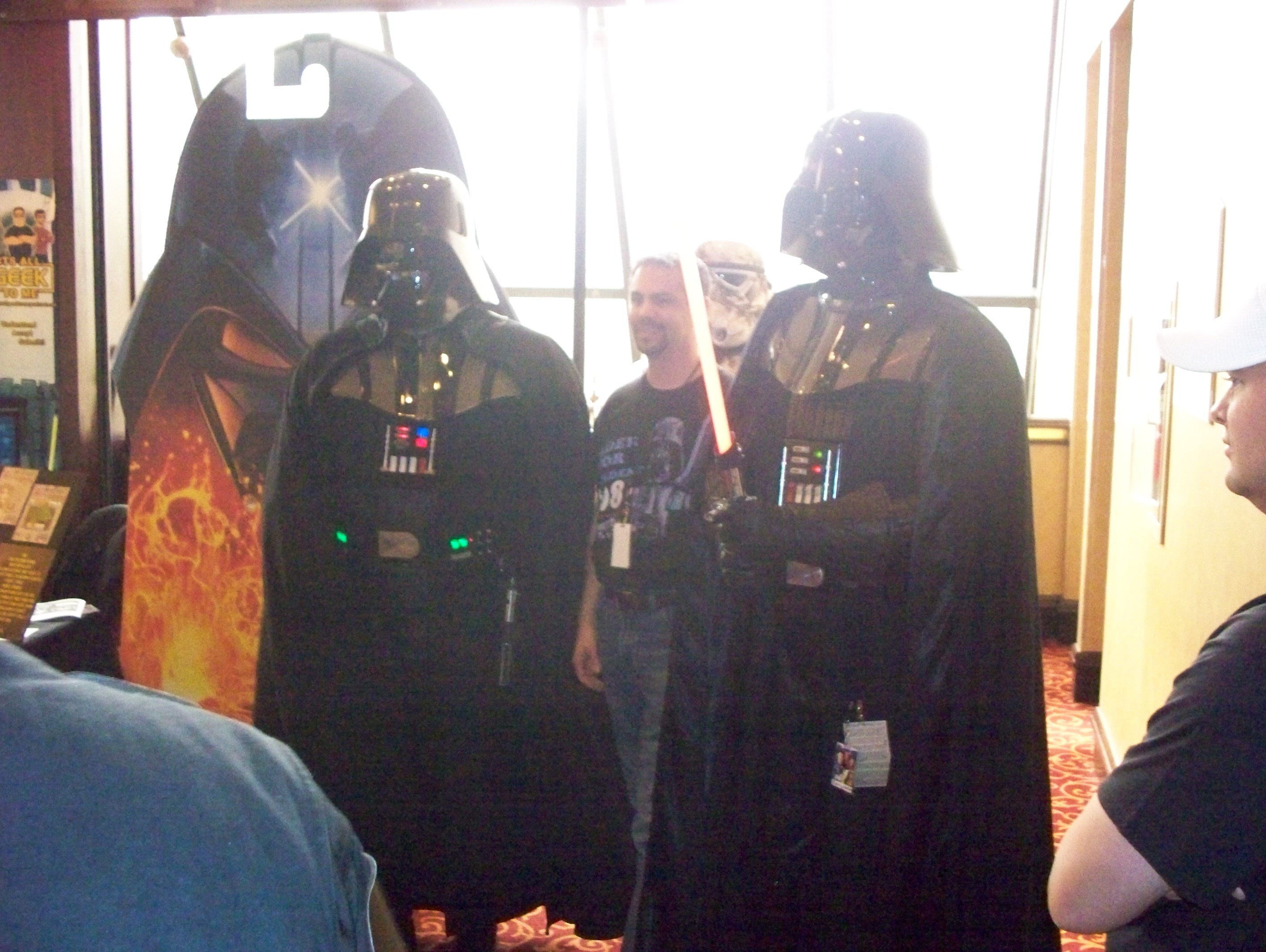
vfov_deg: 30.9
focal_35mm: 47
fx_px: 1720
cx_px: 633
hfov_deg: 40.4
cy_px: 476
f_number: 2.9
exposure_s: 1/60
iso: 1600
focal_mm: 9.86
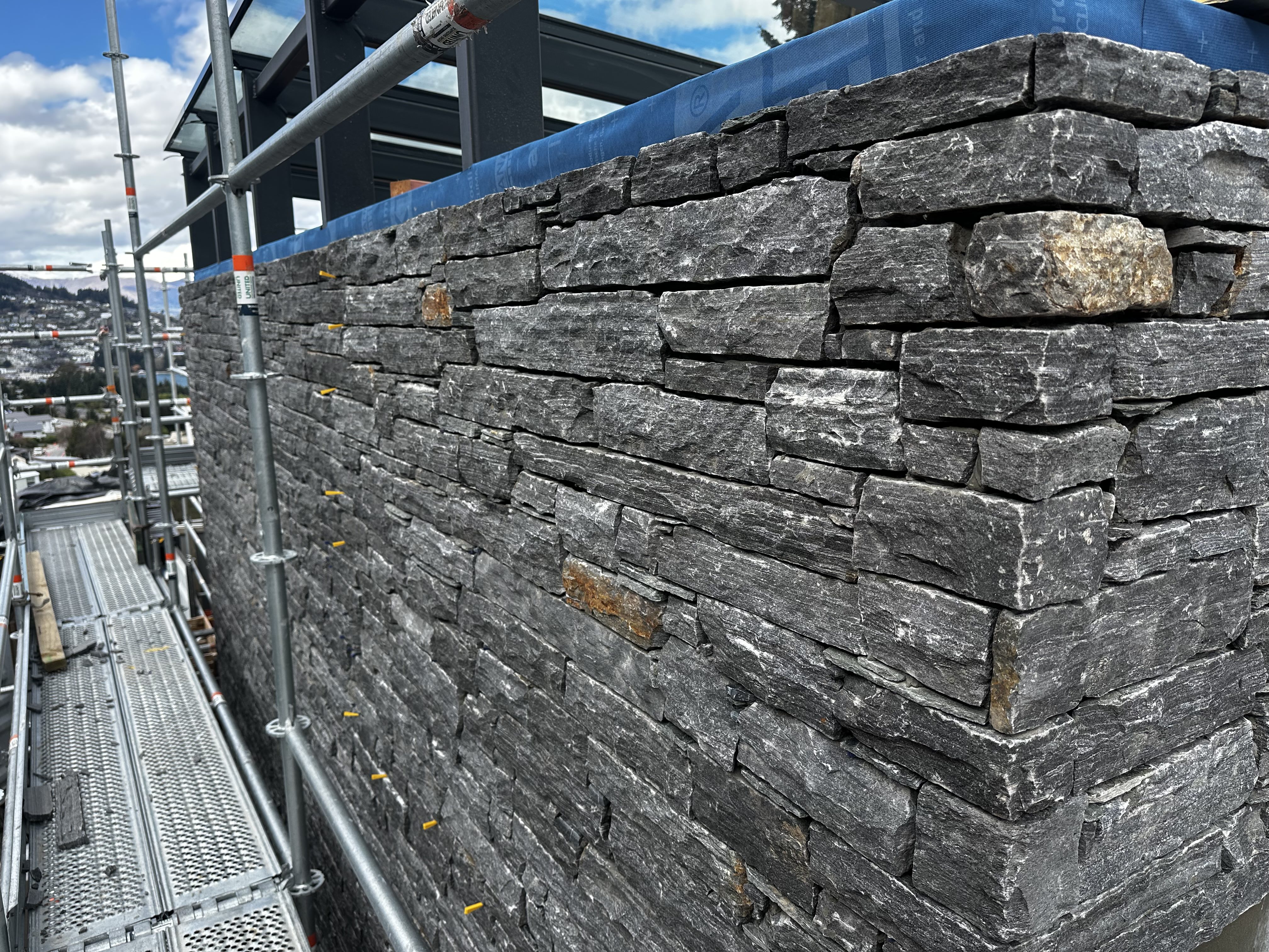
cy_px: 476
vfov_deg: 56.8
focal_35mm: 24
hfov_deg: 71.6
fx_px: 880
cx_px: 634
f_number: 1.78
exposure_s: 1/1009
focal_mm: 6.86
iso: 80
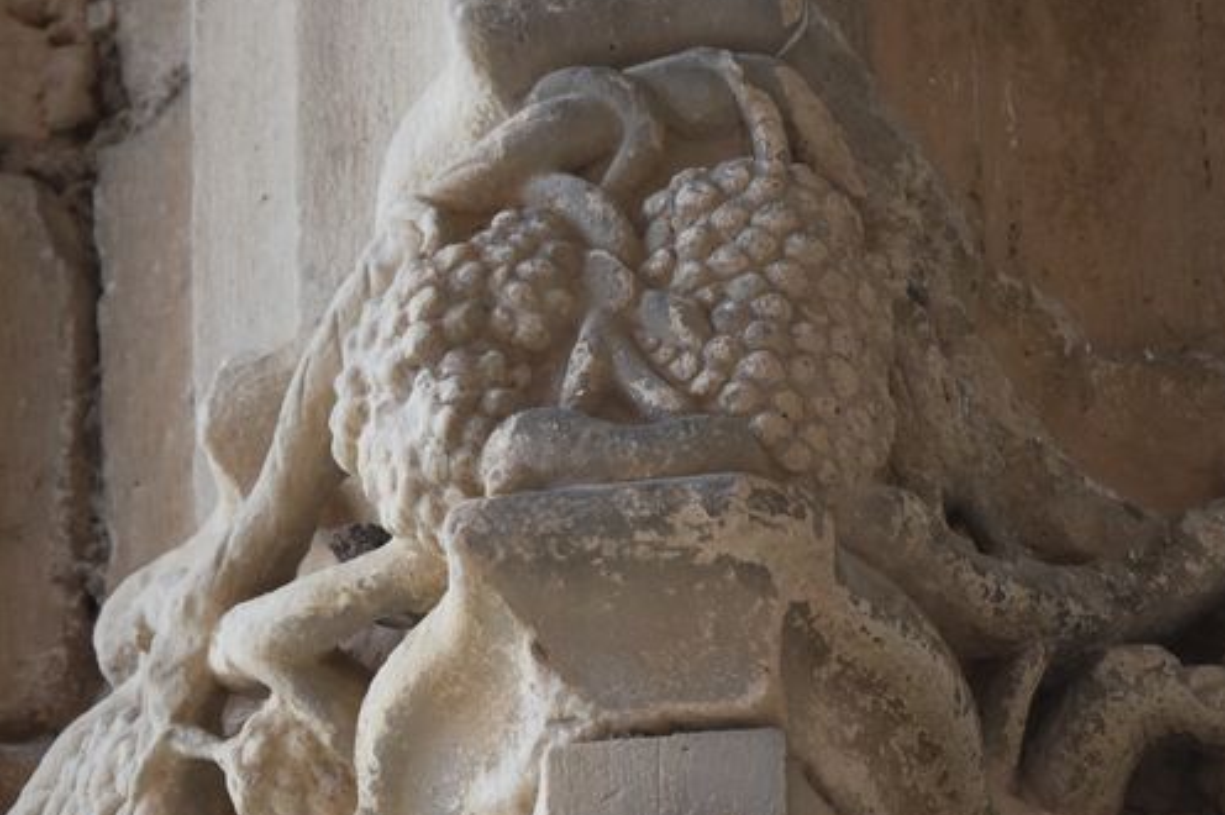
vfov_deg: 3.2
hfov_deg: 4.8
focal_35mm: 429
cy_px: 491
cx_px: 741
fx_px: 14590
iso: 900
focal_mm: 135
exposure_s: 1/500
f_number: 5
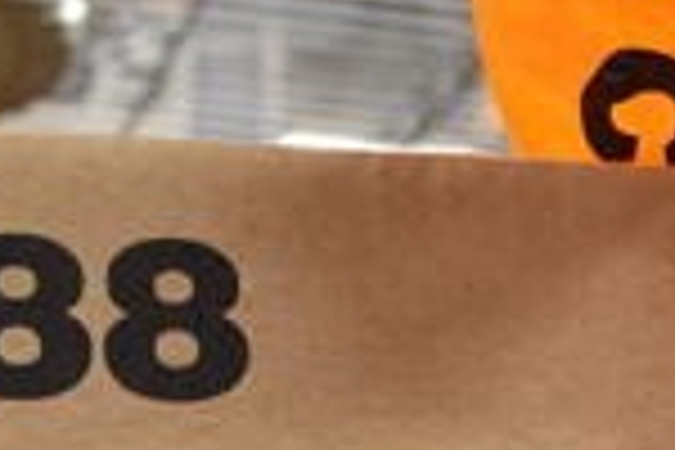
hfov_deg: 18.5
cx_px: 441
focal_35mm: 110
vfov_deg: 11.6
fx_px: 2062
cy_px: 806
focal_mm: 18
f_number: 3.5
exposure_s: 1/125
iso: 2000
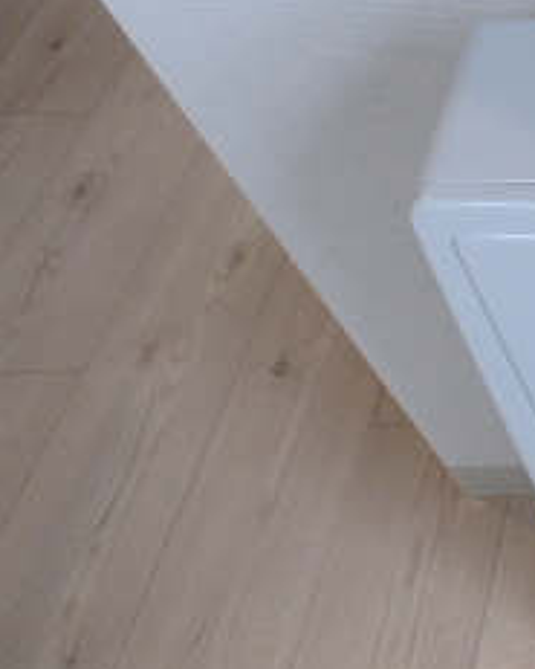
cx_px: 923
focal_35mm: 54
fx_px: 1068
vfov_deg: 34.6
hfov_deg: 20.9
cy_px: 269
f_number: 2.8
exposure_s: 1/60
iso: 125
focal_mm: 3.58
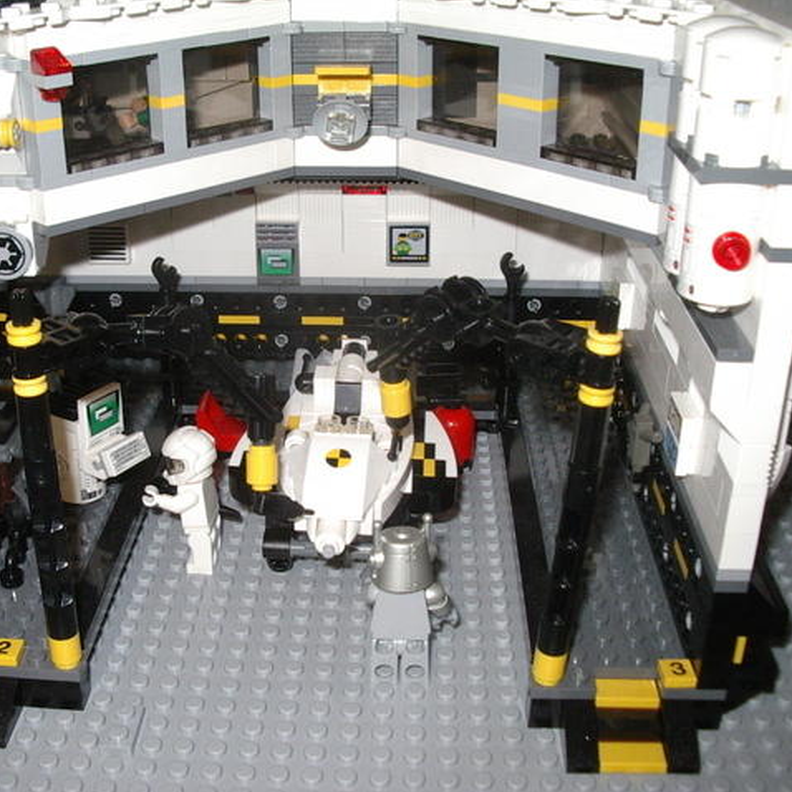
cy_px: 396
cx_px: 278
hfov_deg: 37.2
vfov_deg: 37.6
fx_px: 1165
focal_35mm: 45
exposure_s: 1/60
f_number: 4.8
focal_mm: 5.8
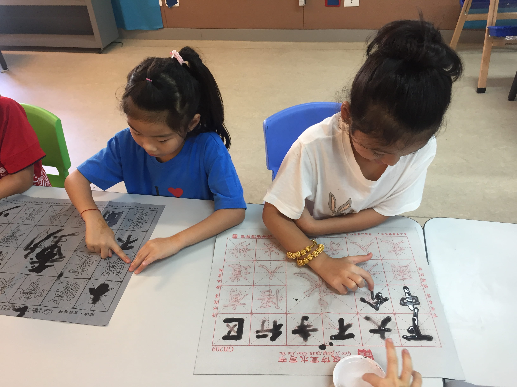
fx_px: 433
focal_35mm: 29
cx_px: 258
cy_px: 194
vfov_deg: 48.2
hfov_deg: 61.7
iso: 80
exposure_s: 1/33
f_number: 2.2
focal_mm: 4.15
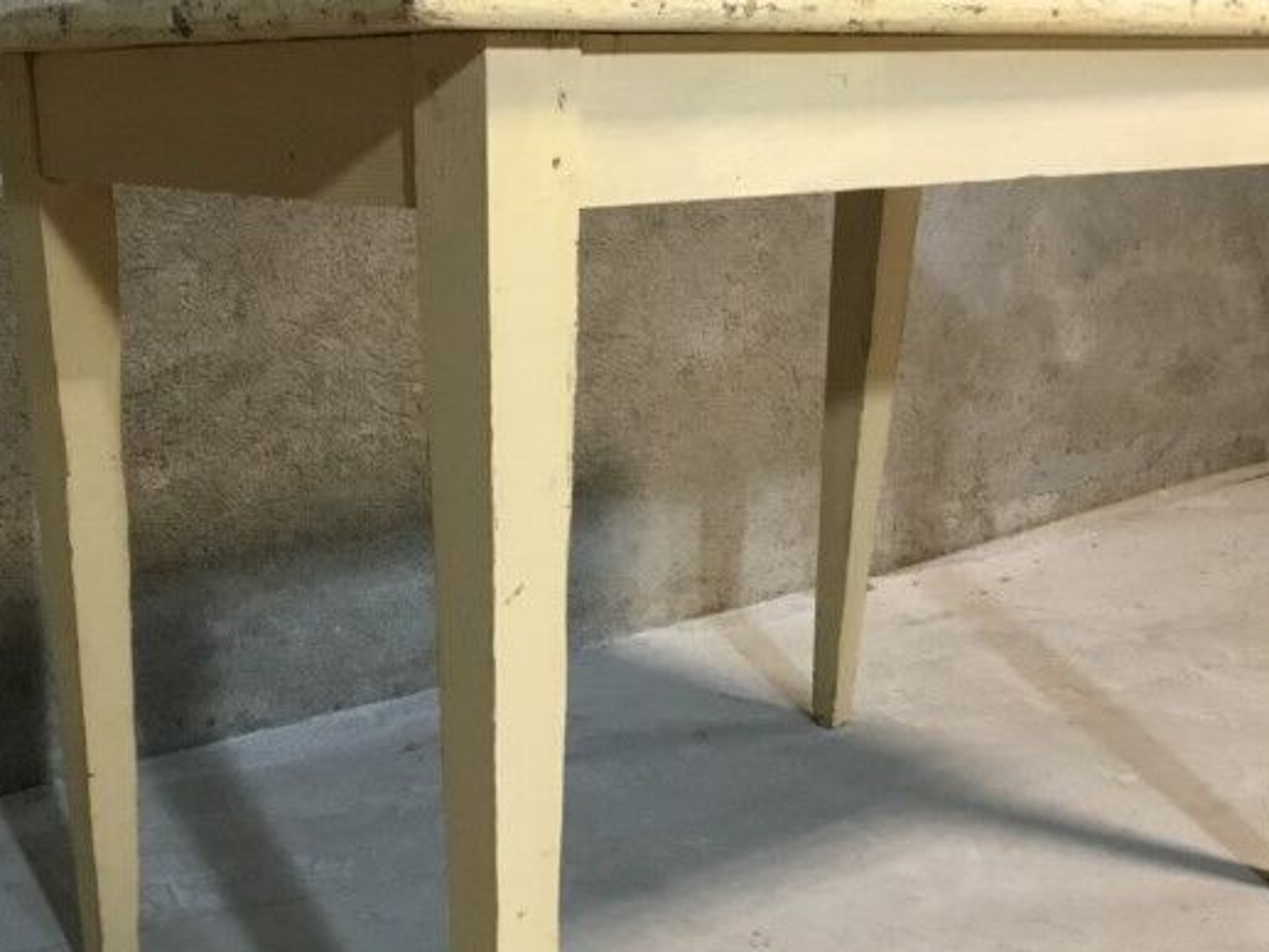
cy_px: 618
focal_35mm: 48
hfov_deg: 39.2
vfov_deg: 30.1
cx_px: 434
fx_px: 1760
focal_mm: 3.3
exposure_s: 1/20
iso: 200
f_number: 2.4
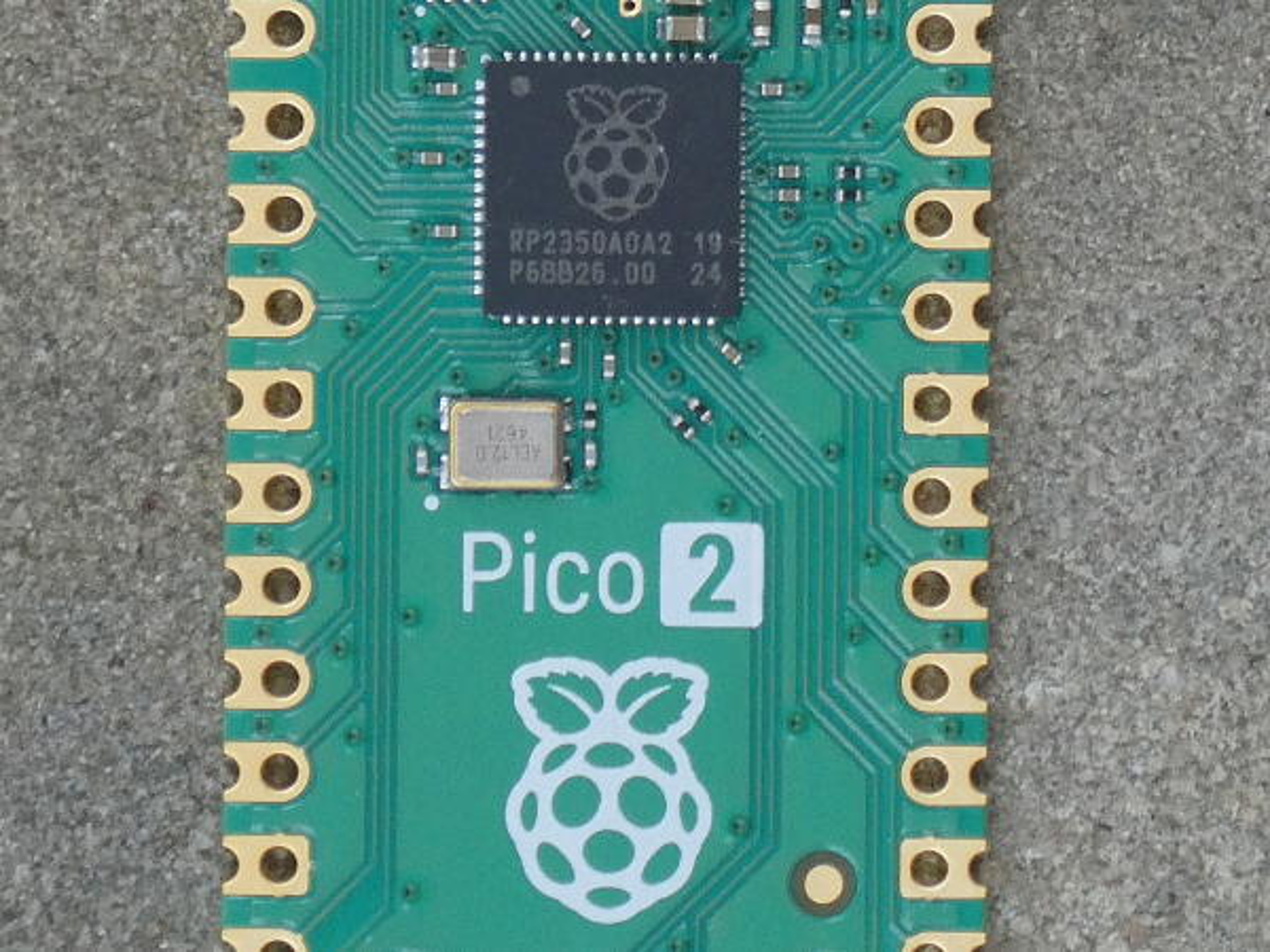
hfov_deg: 6.6
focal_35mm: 300
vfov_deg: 5.0
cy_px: 476
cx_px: 635
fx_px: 11006
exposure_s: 1/100
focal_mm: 53.8
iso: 250
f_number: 5.8
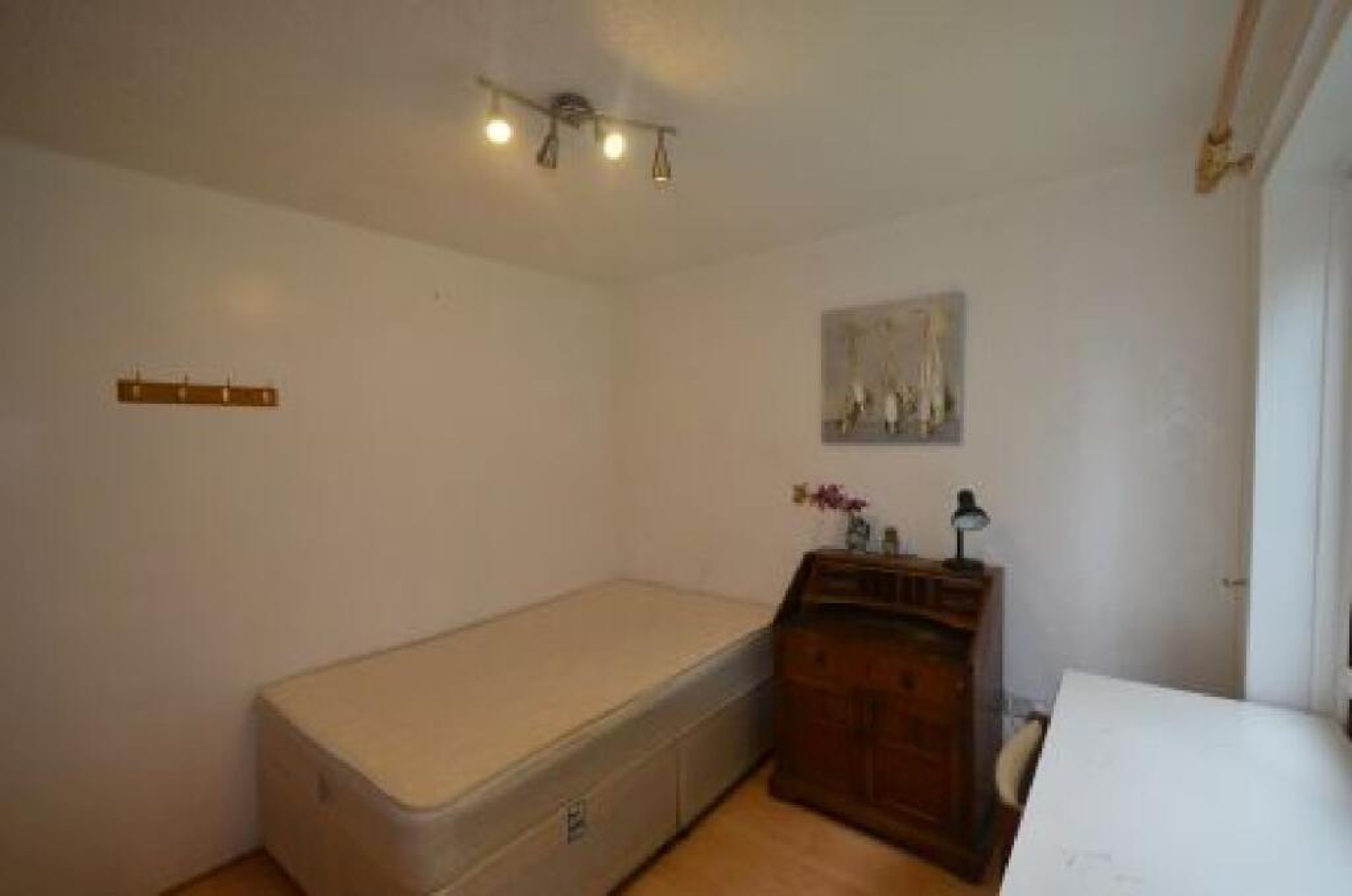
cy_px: 448
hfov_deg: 100.5
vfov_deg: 77.1
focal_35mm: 15
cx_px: 676
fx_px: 562
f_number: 3.5
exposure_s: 1/100
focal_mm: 10
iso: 400
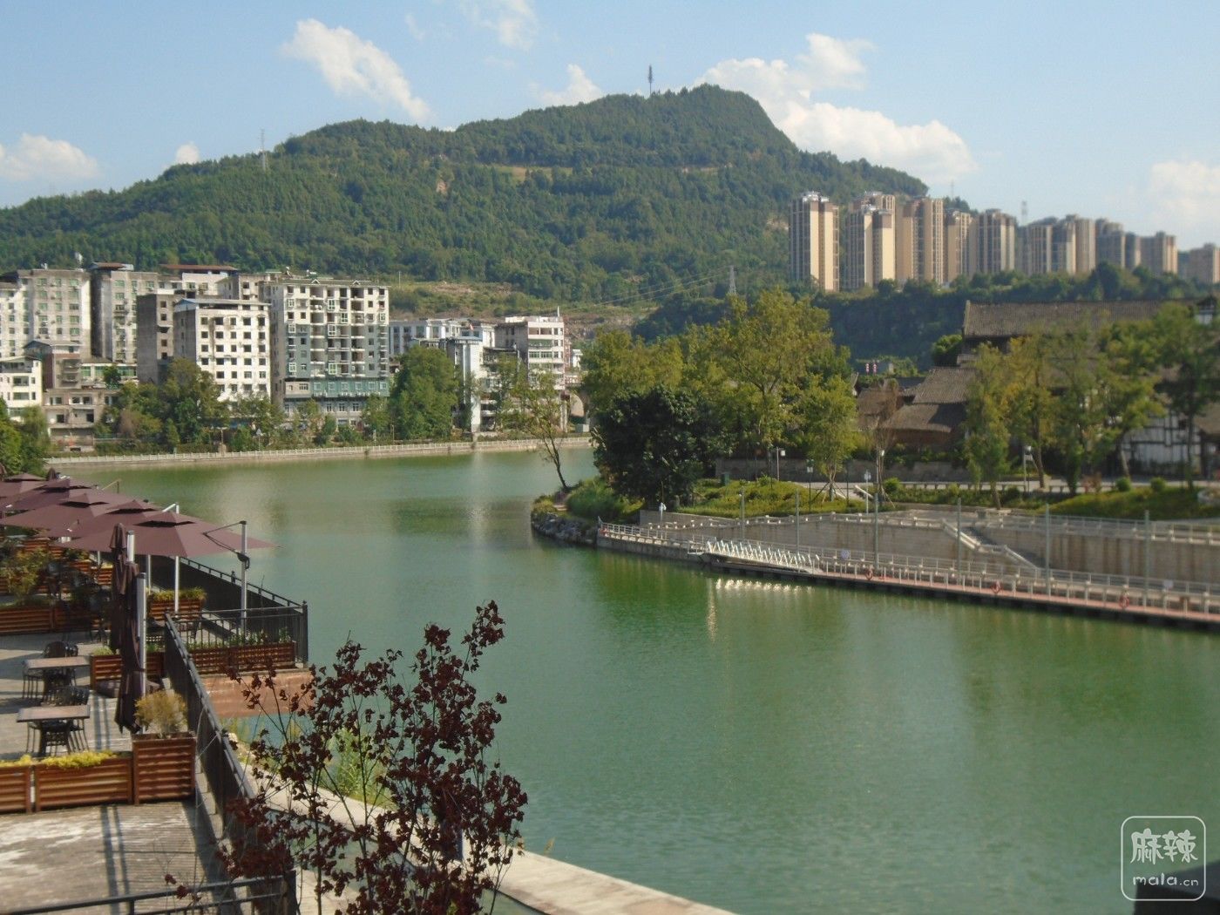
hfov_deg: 38.9
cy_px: 458
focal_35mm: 49
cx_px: 610
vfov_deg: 29.7
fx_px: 1727
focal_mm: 8.7
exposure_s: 1/500
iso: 100
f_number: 4.5
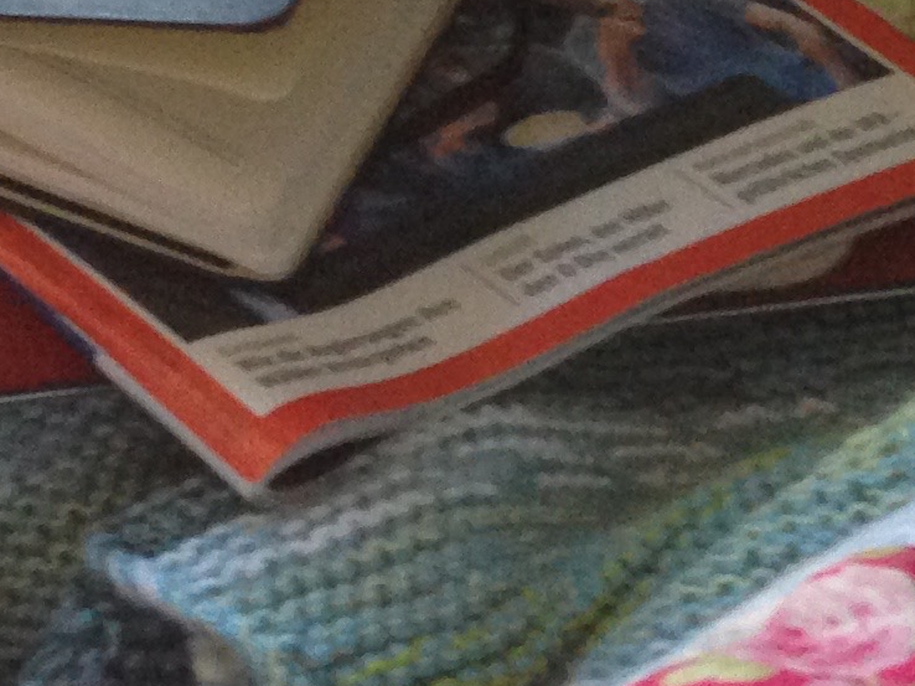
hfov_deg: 12.8
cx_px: -445
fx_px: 3858
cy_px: -401
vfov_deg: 9.8
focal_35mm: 146
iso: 200
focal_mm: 4.12
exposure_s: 1/20
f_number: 2.4
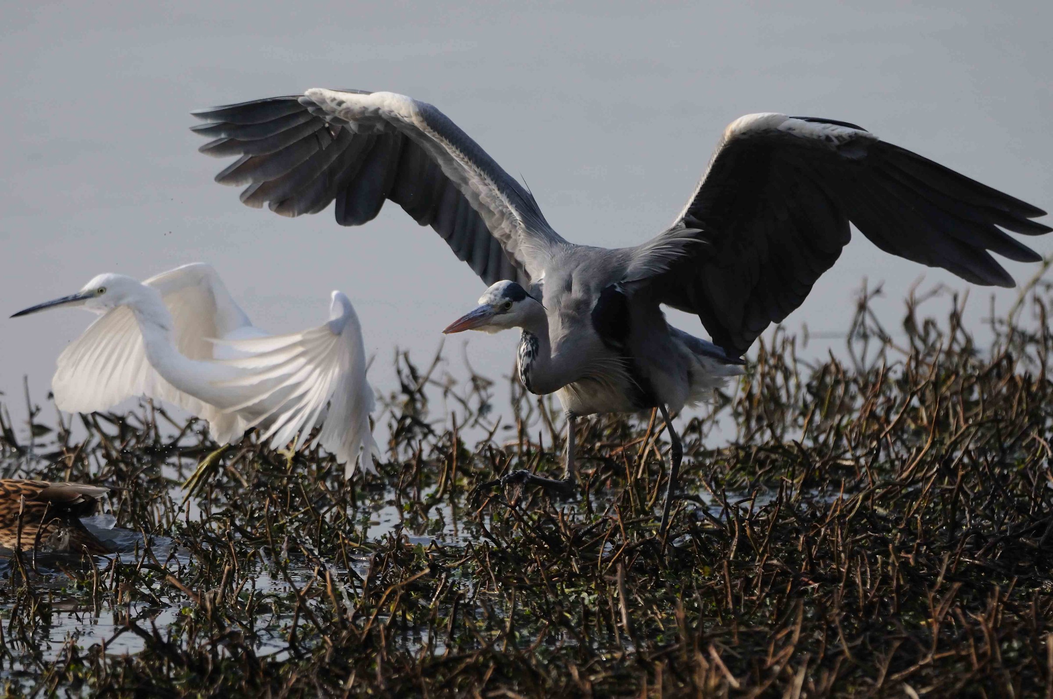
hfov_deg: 3.1
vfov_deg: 2.0
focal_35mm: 675
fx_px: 19719
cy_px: 350
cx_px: 526
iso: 800
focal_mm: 450
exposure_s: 1/3200
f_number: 6.3
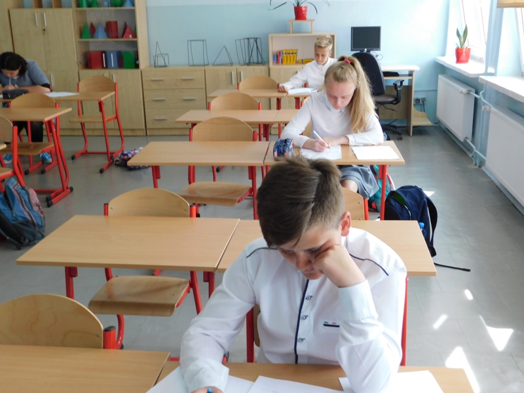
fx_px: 606
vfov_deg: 36.0
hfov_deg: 46.8
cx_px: 262
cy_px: 196
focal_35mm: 40
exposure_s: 1/40
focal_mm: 7.1
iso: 125
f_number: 3.6
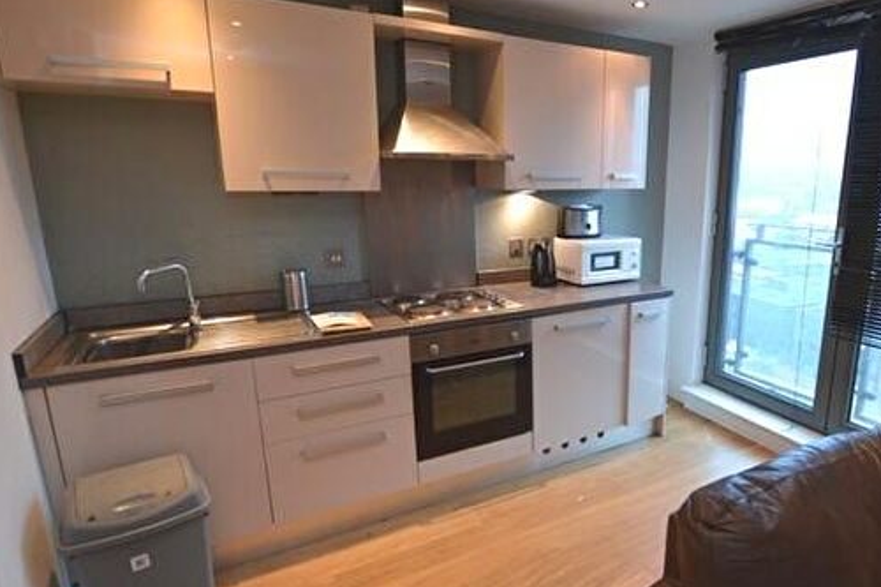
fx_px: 514
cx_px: 550
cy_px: 310
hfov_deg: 79.8
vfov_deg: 59.4
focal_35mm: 21
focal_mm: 10
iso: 450
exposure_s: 1/60
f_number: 3.5
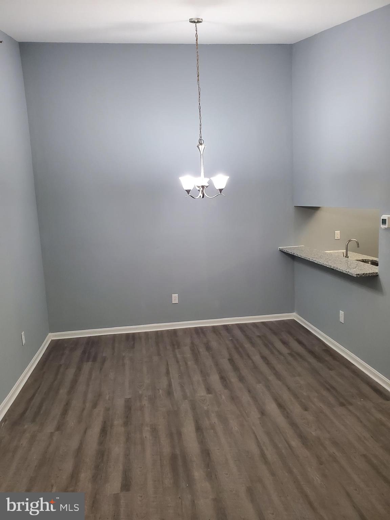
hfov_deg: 53.1
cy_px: 260
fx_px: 391
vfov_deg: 67.3
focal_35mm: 26
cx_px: 195
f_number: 2.4
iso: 400
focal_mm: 4.3
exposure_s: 1/40
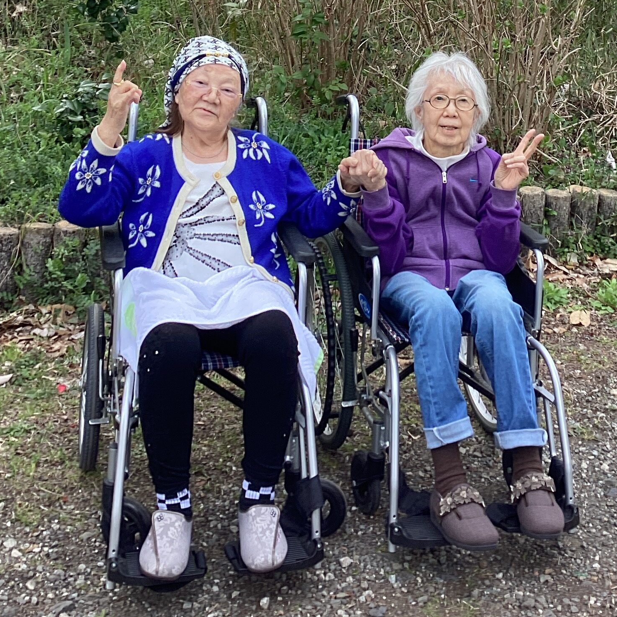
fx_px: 1230
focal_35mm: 61
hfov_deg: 28.1
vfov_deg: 26.4
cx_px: 386
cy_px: -23
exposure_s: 1/105
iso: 25
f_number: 2.4
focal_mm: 3.3
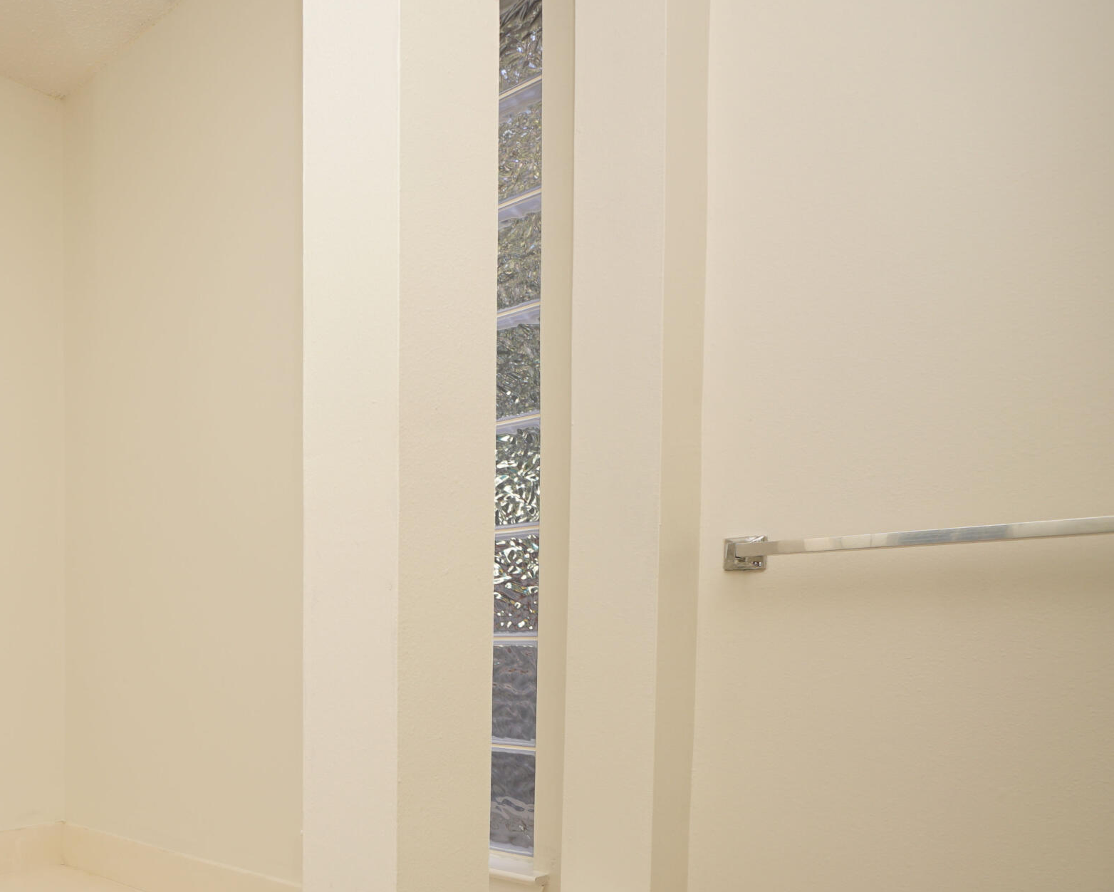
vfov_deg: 50.7
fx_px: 890
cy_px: 682
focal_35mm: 27
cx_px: 46
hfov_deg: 53.1
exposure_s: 1/60
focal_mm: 10
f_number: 4
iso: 100
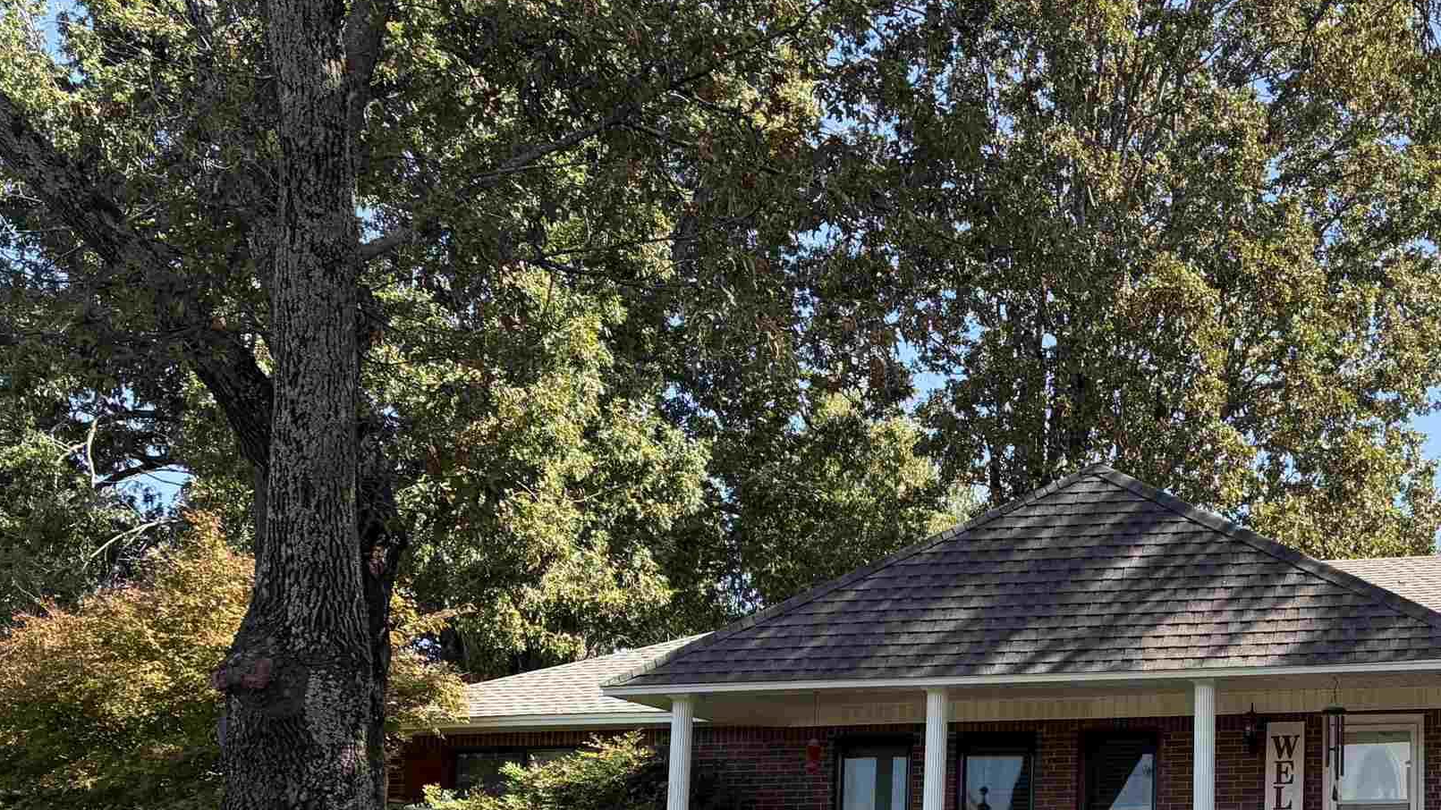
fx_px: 2063
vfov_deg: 21.7
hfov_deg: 35.7
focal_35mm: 54
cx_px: 1357
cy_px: 731
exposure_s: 1/1016
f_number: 1.6
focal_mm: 5.96
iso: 64
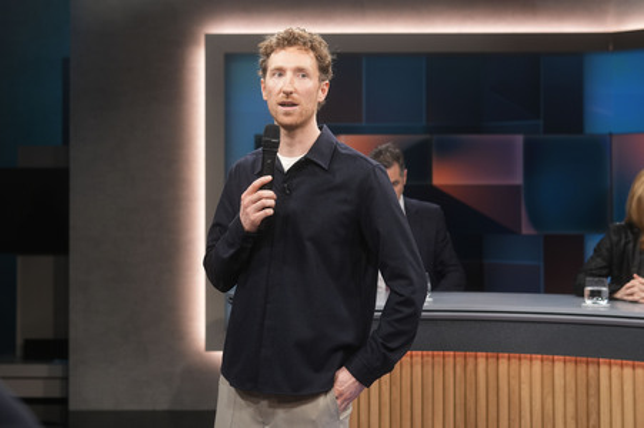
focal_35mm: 45
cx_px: 322
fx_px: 804
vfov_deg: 29.8
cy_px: 214
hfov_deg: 43.6
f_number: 2.2
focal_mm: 30
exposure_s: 1/200
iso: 640
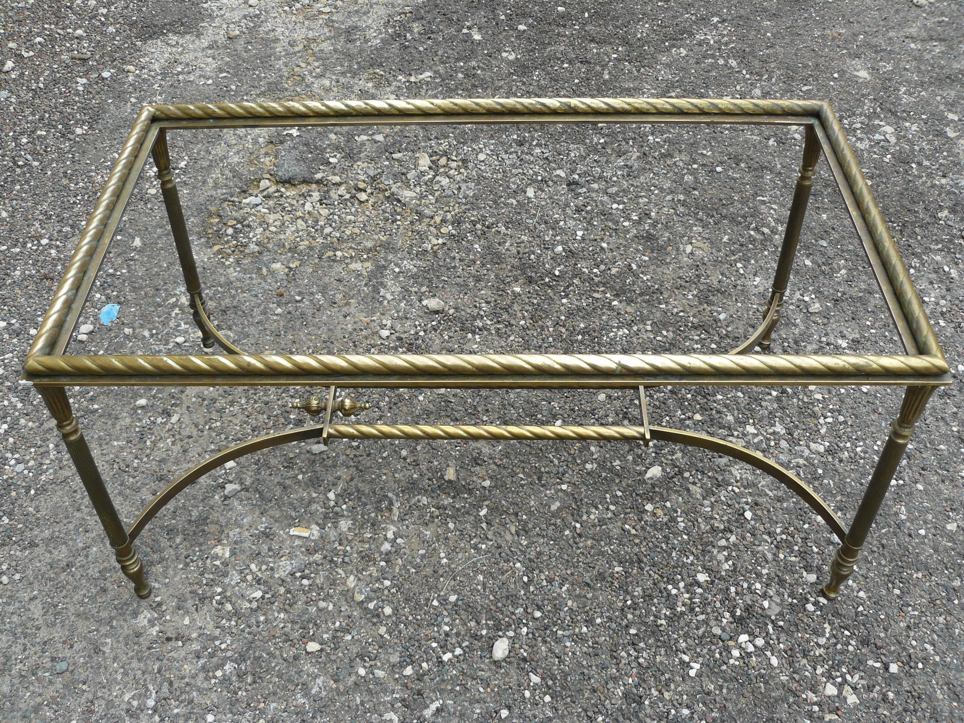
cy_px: 362
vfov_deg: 39.7
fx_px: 1003
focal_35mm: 36
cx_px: 482
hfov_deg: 51.4
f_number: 4
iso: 100
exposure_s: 1/125
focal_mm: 6
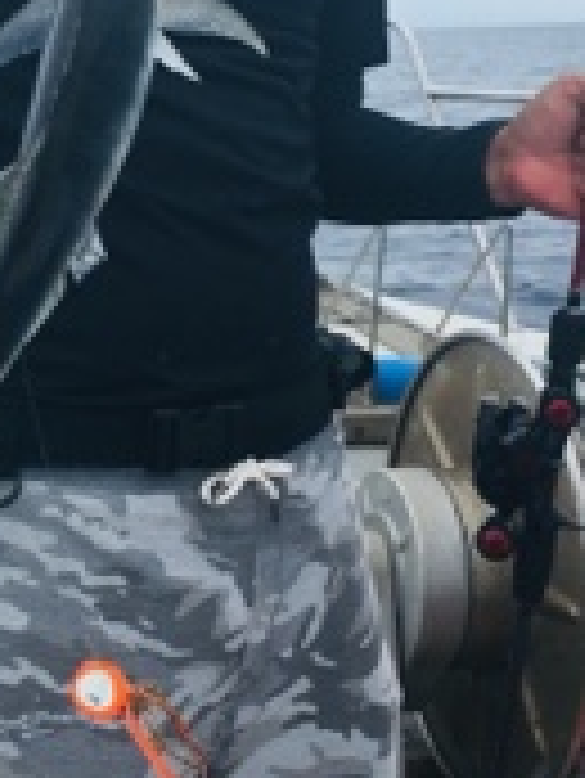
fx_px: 1508
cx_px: 68
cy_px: 229
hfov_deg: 21.5
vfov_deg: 28.7
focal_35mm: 67
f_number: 2.2
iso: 25
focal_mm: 4.15
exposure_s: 1/657
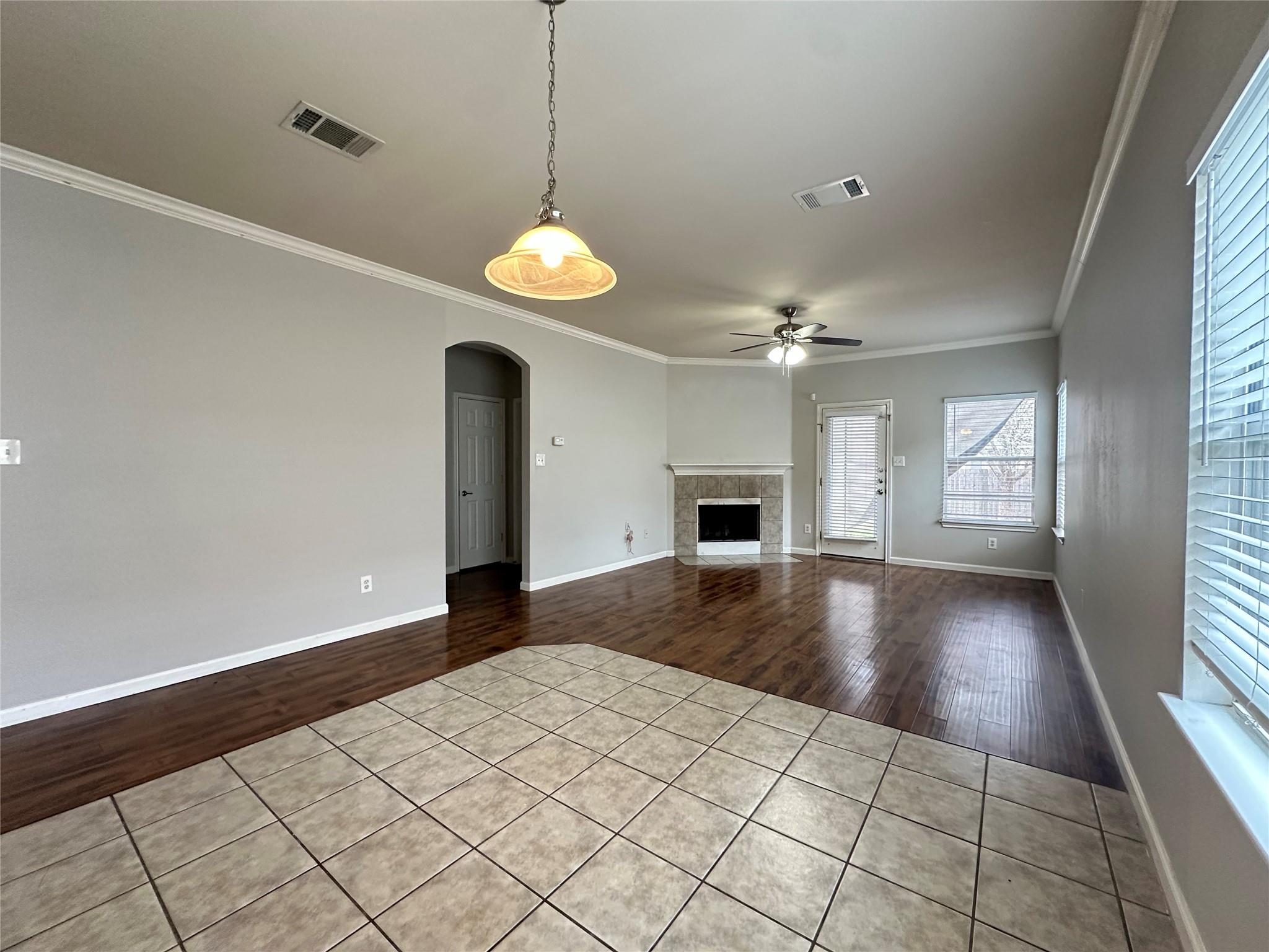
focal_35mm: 14
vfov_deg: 85.7
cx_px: 634
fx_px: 513
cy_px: 476
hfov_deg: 102.1
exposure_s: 1/60
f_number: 2.2
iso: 320
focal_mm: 2.22
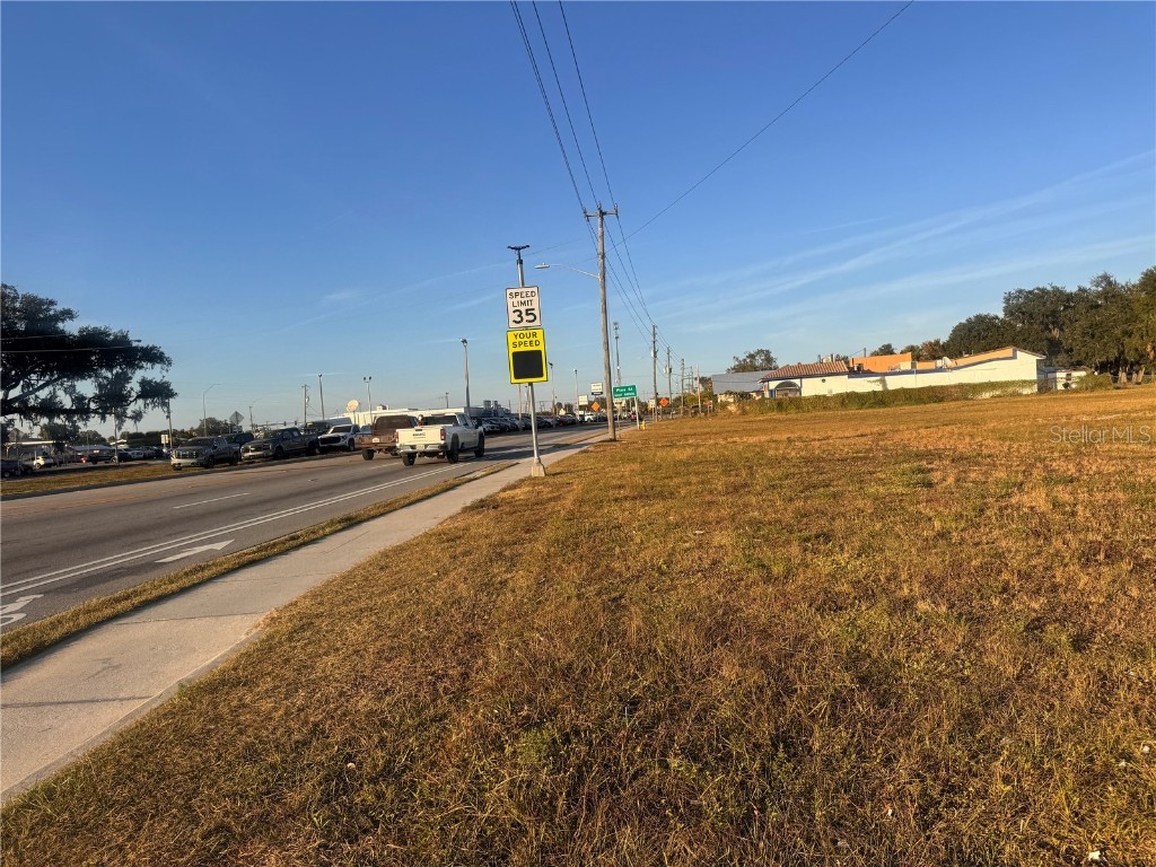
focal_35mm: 24
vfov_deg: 56.8
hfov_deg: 71.6
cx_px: 578
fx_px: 801
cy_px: 434
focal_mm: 6.76
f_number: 1.78
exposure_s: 1/3802
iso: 80
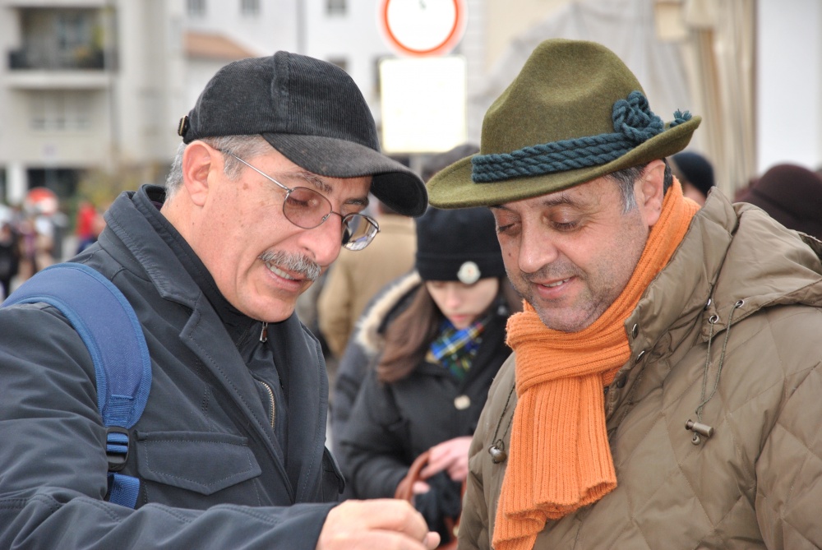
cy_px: 275
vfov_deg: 8.7
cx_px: 411
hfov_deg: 13.0
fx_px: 3600
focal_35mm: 158
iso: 400
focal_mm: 105
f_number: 8
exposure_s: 1/60
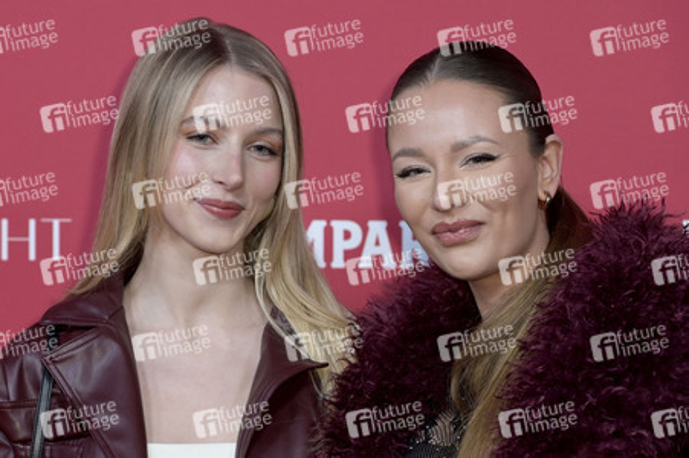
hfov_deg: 17.1
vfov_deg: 11.4
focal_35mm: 120
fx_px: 2295
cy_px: 229
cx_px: 344
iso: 1600
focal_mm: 120
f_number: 5
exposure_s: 1/400
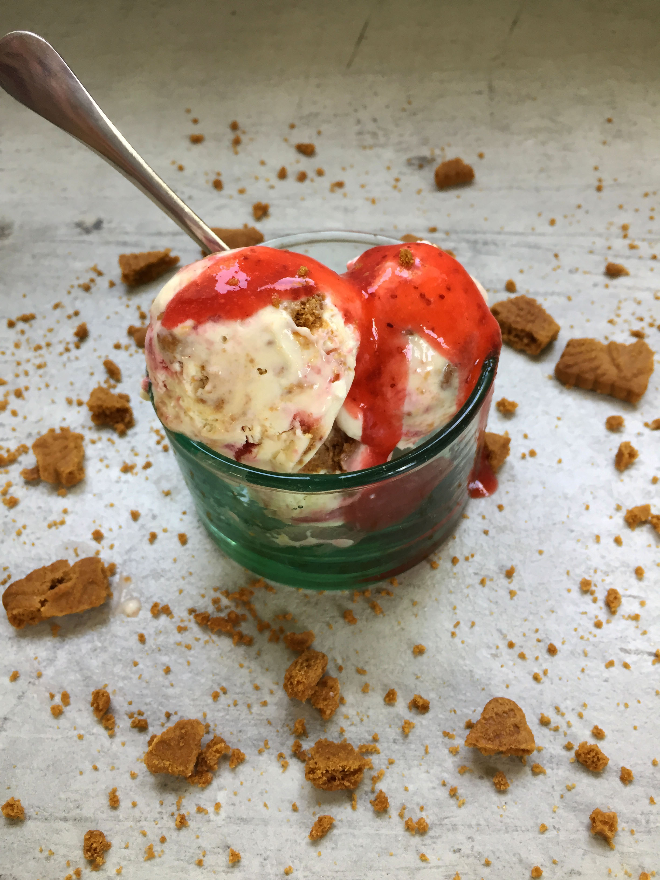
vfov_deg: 61.7
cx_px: 330
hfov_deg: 48.2
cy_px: 440
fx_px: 737
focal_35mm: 29
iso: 40
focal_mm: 4.15
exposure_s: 1/33
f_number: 2.2
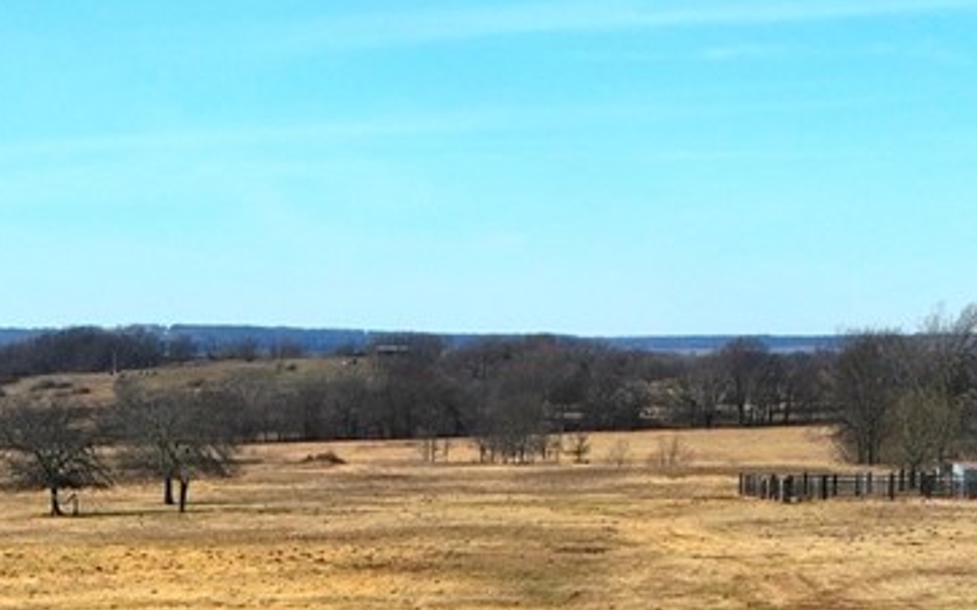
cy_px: 1282
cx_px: 286
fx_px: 3593
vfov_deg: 9.0
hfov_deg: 15.4
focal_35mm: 135
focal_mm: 12.29
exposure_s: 1/2000
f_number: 2.8
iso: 100
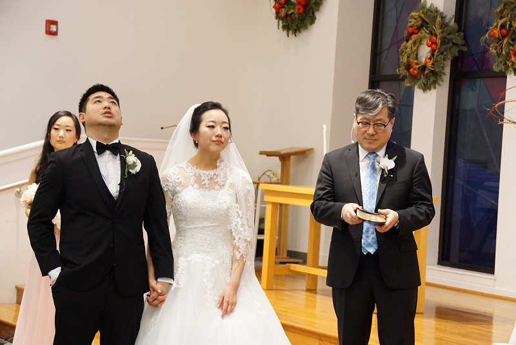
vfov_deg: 15.2
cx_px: 258
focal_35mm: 90
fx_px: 1290
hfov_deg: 22.6
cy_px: 172
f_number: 5.6
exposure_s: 1/80
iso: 3200
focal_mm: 60
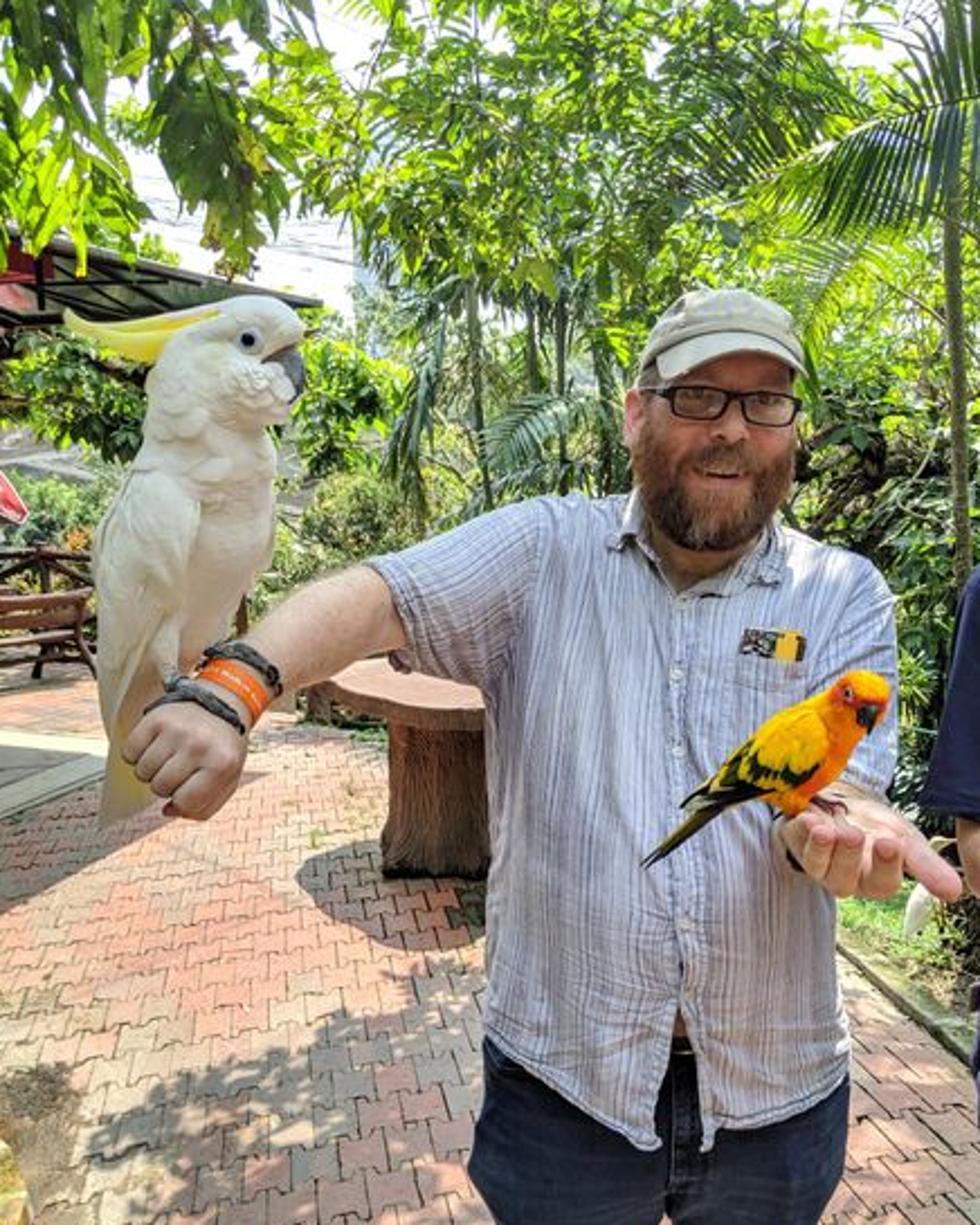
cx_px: 490
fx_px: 1051
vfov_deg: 60.3
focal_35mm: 29
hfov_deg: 50.0
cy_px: 668
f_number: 1.8
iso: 78
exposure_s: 1/1174
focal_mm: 4.44
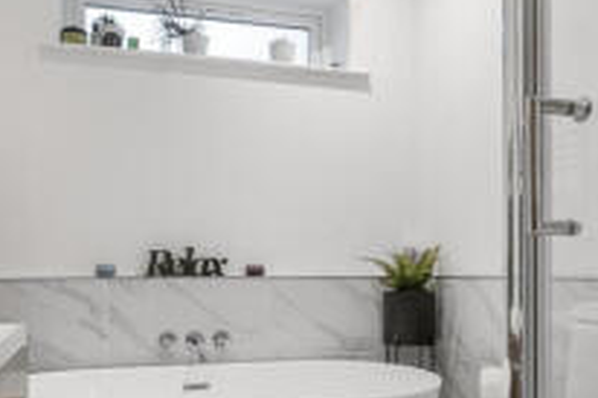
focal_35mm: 37
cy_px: 283
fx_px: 614
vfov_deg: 35.3
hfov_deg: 51.8
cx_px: 270
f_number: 6.3
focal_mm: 16
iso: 1000
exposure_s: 1/60
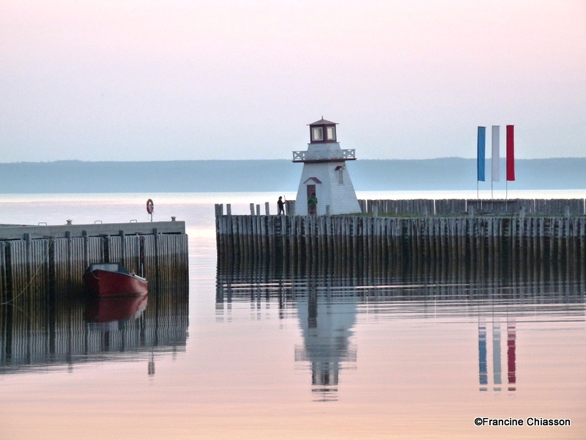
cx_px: 293
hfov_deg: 11.0
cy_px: 220
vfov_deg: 8.2
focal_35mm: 180
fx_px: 3047
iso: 400
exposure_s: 1/50
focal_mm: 32
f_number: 3.7
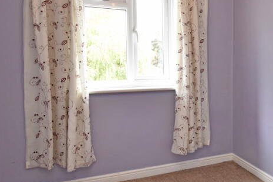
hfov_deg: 54.0
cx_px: 212
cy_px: 72
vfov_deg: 39.8
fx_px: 250
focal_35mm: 33
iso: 800
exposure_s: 1/125
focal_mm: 10
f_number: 4
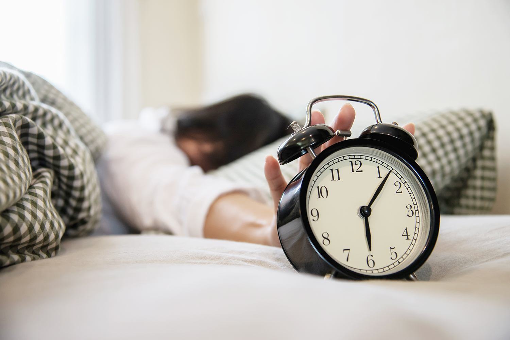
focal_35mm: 48
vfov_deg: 28.1
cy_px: 170
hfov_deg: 41.1
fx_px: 680
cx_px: 255
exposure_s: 1/100
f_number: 4
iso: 1400
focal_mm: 48
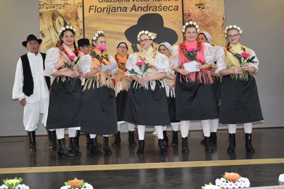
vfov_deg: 25.1
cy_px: 94
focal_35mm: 54
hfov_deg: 36.9
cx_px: 142
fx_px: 426
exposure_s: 1/60
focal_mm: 36
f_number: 4.8
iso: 1600
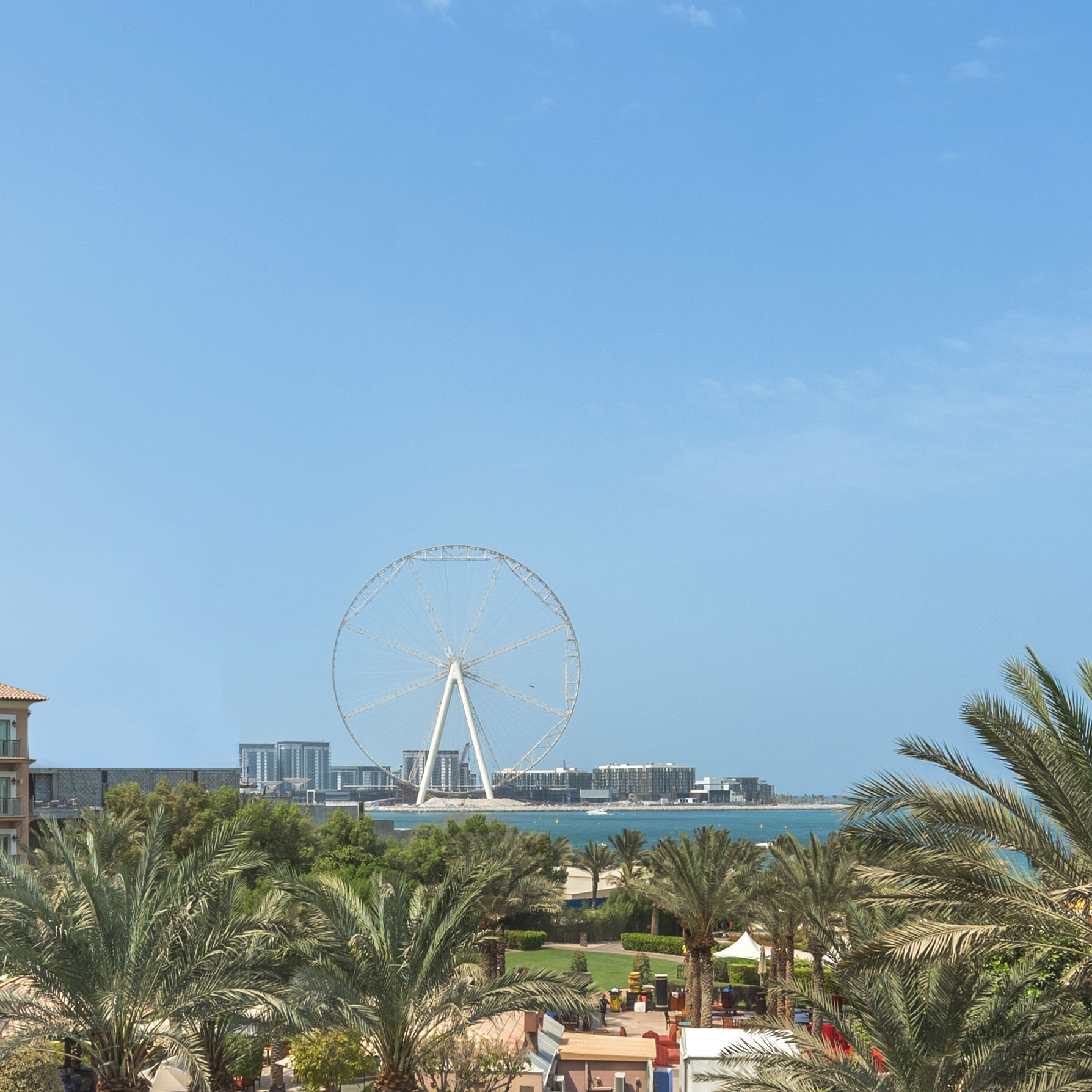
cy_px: 792
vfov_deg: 41.8
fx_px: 1392
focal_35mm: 39
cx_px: 439
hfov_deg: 42.6
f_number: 9
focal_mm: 14
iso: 100
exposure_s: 1/320
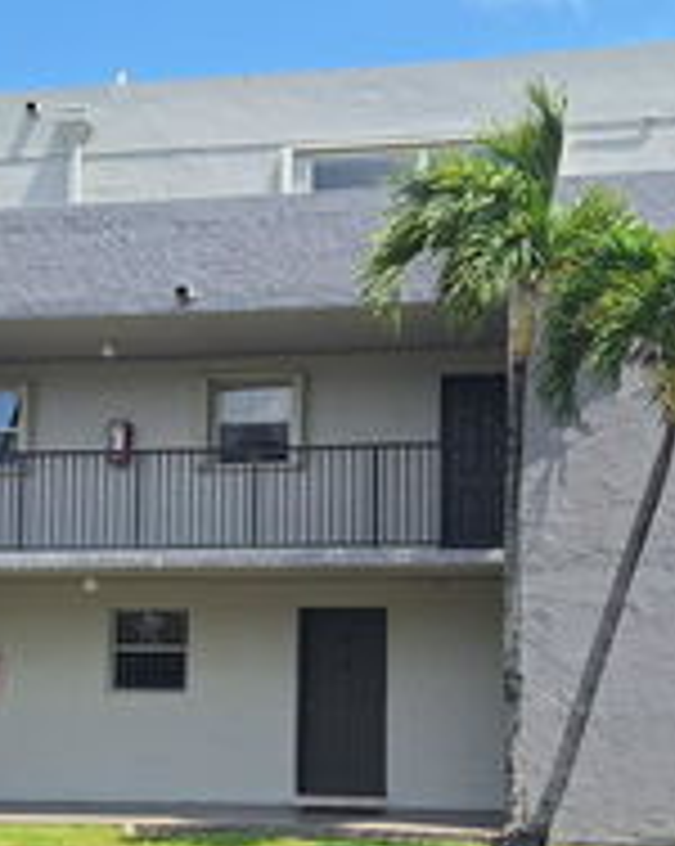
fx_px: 1276
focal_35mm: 51
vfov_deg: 36.5
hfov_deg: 29.6
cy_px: 536
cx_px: 340
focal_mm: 5.54
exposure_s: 1/3145
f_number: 1.8
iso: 40
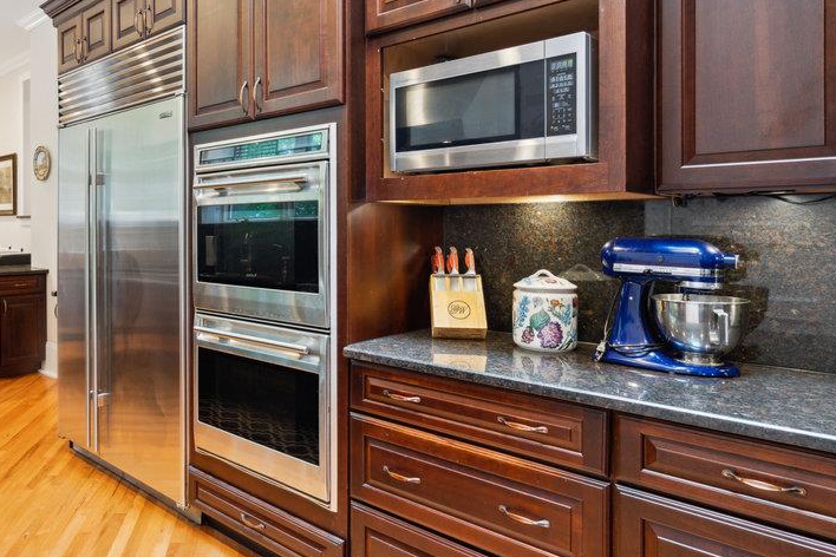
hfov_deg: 71.0
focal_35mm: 24
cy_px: 231
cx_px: 262
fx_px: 557
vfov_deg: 52.9
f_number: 7.1
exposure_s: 1/80
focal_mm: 17
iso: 1000
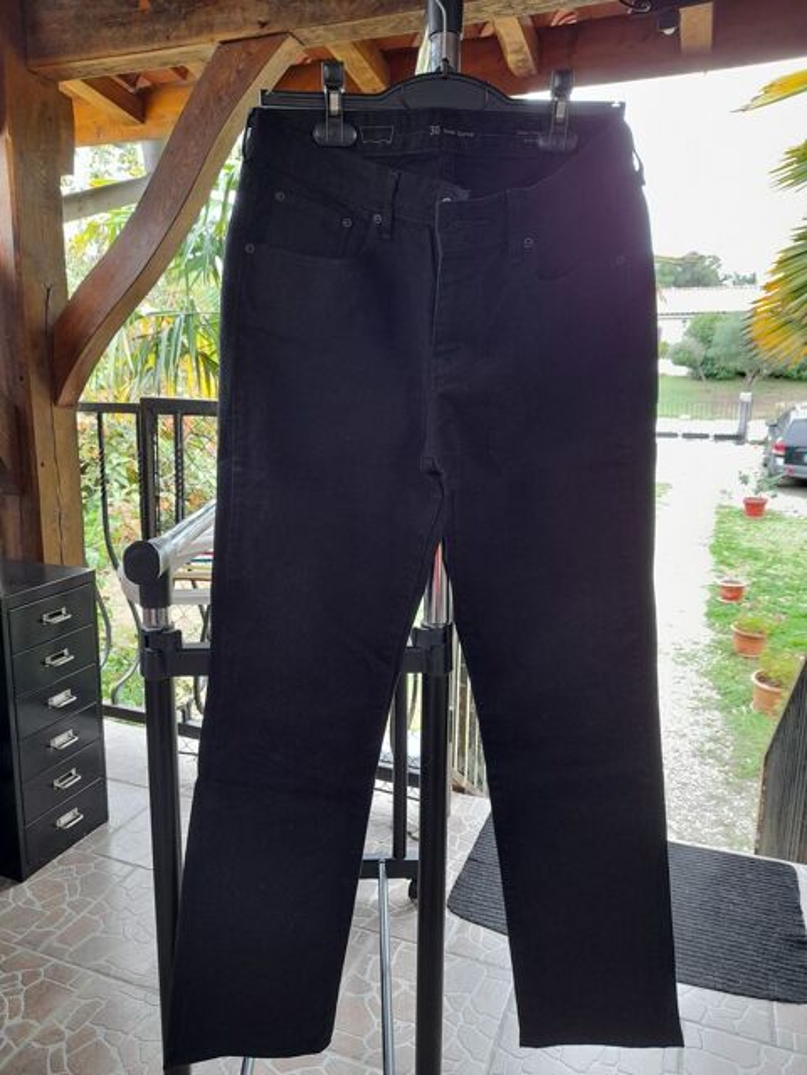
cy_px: 538
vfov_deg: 69.4
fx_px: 777
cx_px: 404
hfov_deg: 54.9
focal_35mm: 25
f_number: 2
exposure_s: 1/50
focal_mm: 4.6
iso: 160
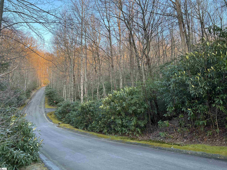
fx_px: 170
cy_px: 85
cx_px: 114
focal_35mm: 26
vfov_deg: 53.1
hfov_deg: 67.3
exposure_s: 1/121
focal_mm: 5.7
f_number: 1.5
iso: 64
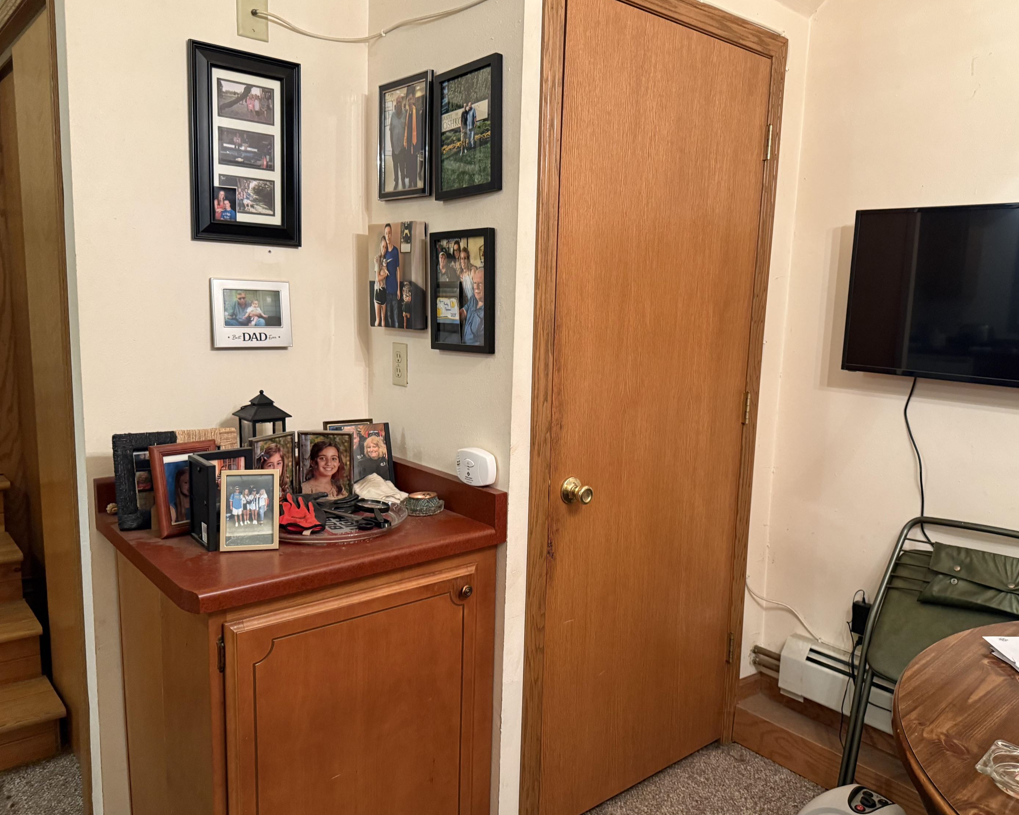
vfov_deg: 54.9
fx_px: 784
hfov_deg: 65.9
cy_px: 414
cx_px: 553
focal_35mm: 26
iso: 400
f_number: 1.78
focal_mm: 6.76
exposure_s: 1/60
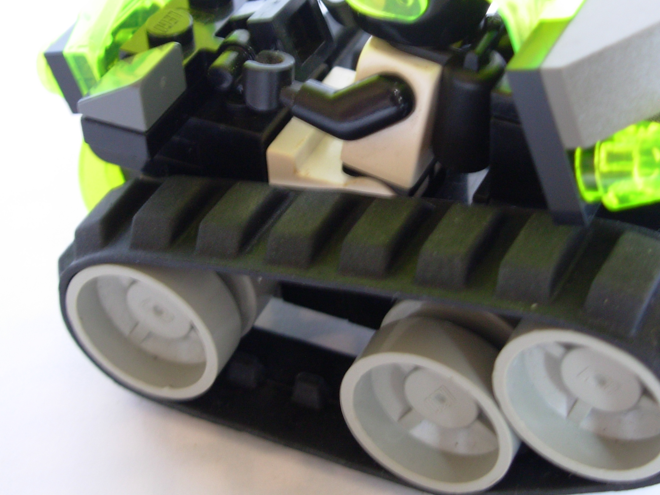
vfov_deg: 17.3
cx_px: 390
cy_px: 137
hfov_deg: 23.0
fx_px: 1620
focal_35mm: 85
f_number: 3.3
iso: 75
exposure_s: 1/5.7
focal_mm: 9.5
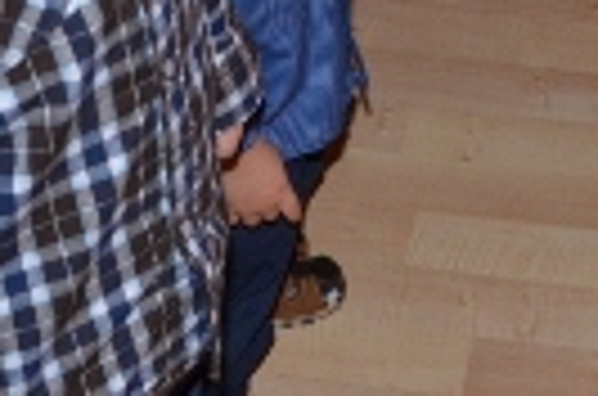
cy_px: -135
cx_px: 540
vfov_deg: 10.3
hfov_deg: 15.6
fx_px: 2154
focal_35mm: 130
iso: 800
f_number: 3.5
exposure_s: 1/60
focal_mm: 18
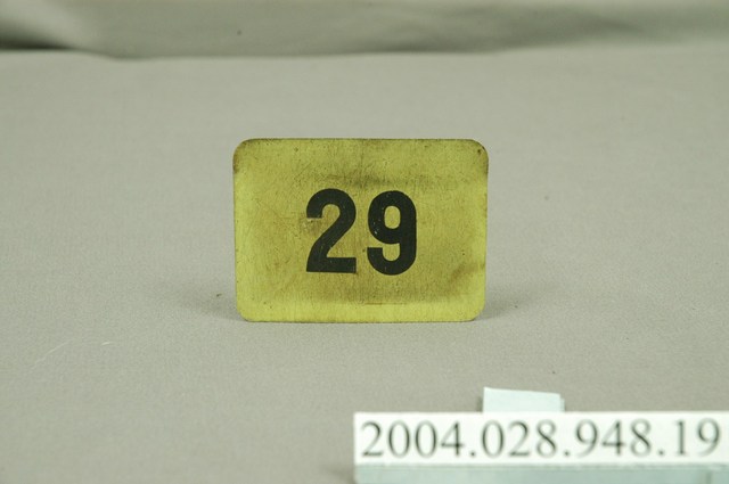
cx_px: 364
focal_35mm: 105
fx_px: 2124
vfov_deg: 13.0
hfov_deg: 19.5
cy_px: 242
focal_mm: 70
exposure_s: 1/4
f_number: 8
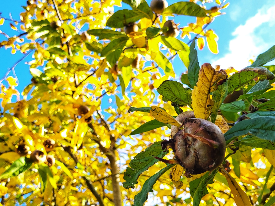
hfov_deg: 51.1
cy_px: 119
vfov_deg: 39.6
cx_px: 114
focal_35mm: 36
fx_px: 286
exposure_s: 1/357
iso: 40
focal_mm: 5.4
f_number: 1.8
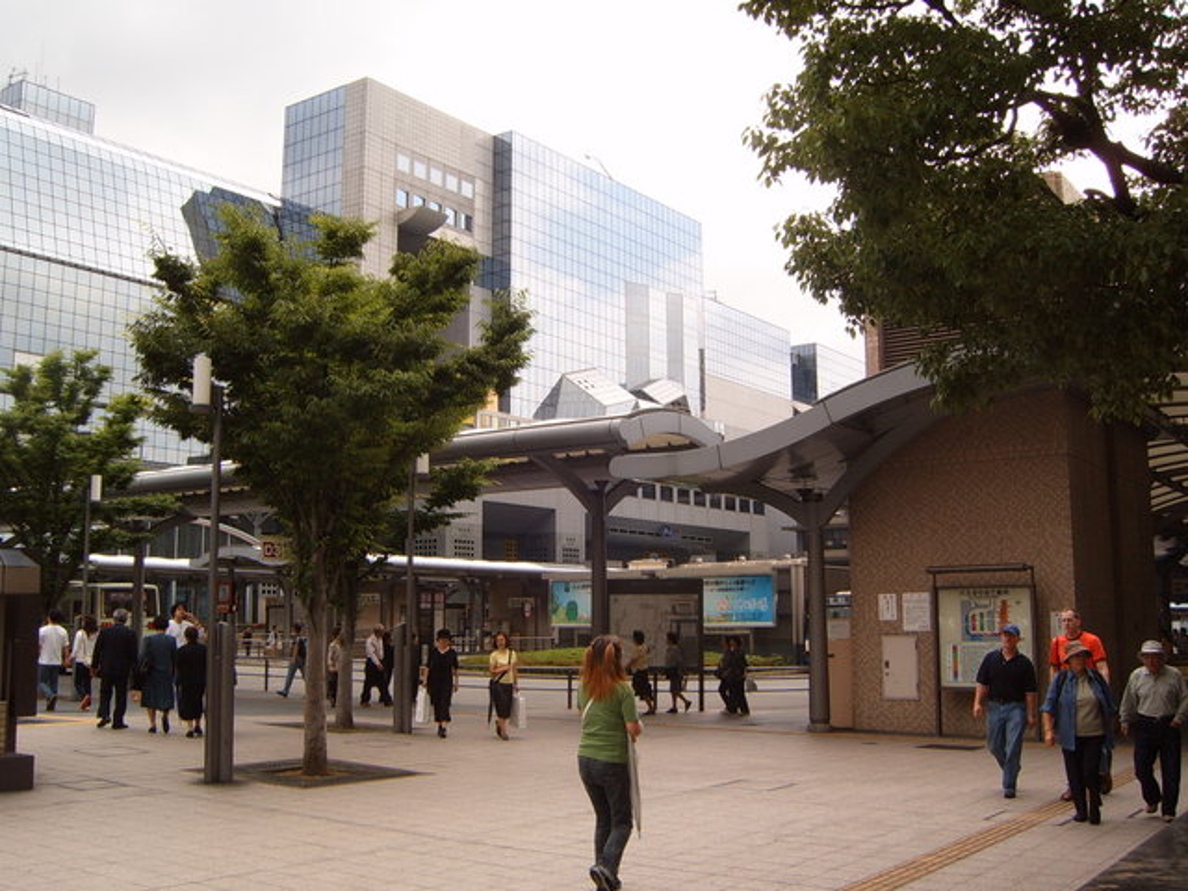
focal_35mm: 37
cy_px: 446
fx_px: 1270
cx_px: 594
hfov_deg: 50.1
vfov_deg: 38.7
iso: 63
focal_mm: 6.2
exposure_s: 1/180
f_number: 6
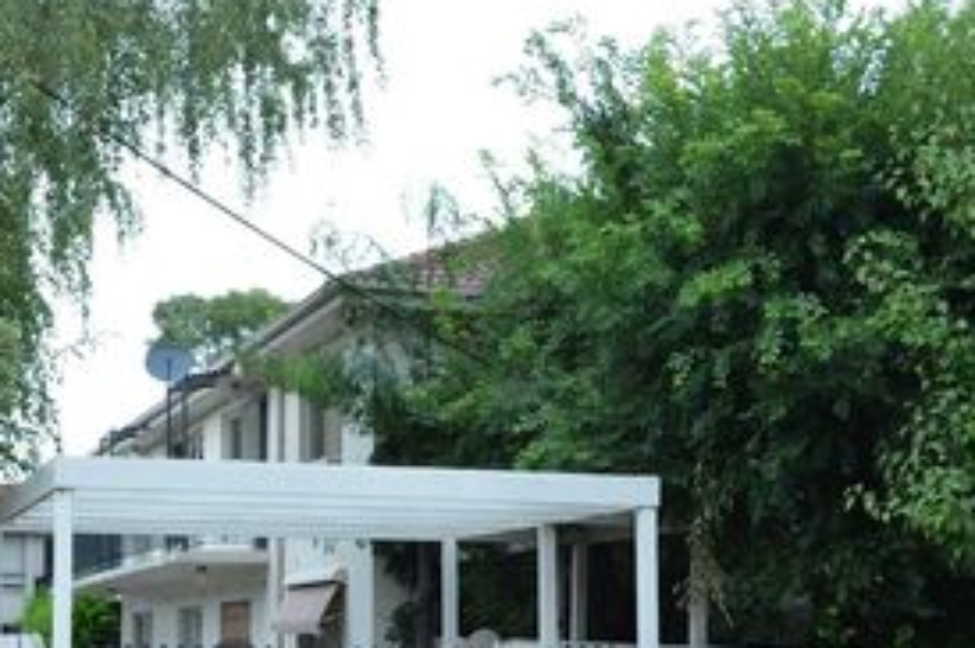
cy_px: 532
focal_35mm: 67
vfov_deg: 20.0
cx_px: 302
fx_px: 1812
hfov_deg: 29.8
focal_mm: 26
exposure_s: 1/100
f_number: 5.6
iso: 400
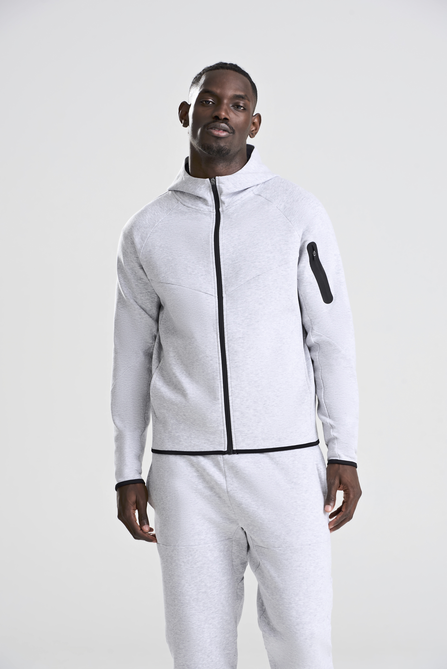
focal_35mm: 122
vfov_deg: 16.8
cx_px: 224
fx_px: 2270
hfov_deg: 11.2
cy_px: 334
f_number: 9
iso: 160
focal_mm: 122
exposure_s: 1/160
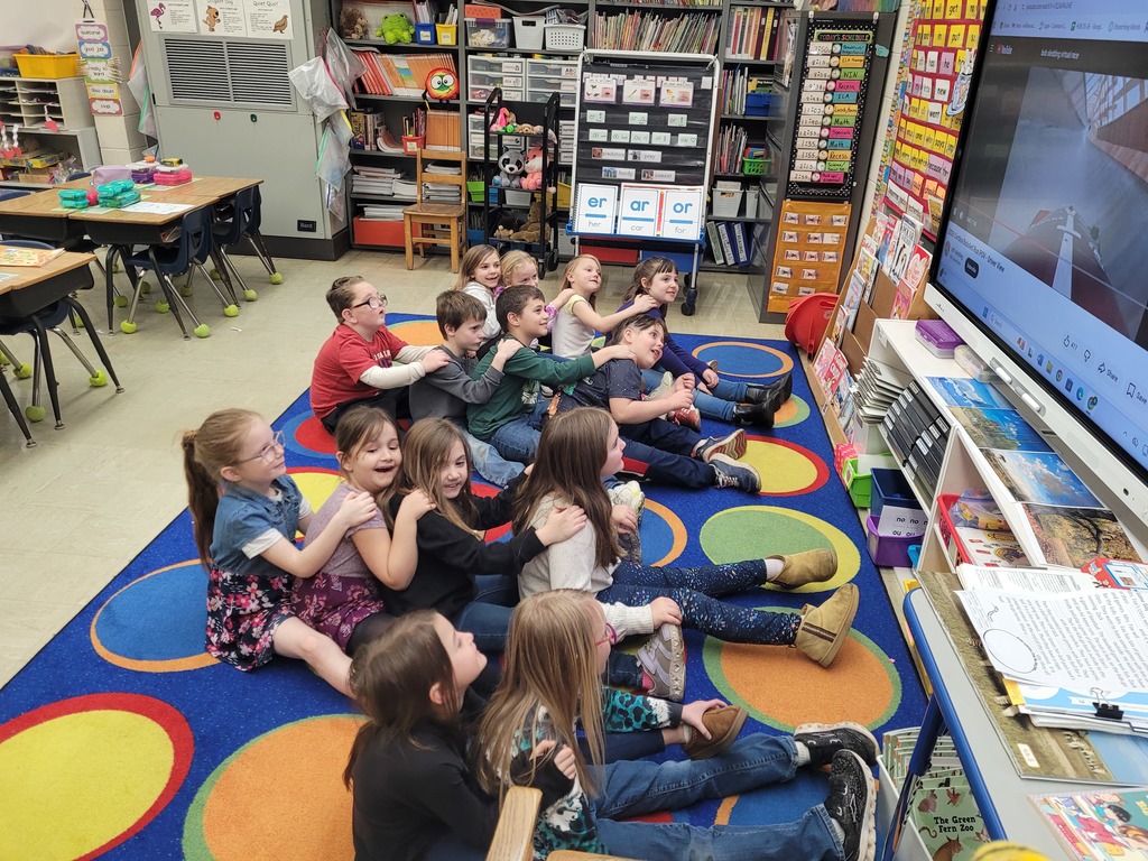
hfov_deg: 67.3
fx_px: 862
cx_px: 574
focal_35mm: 26
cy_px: 430
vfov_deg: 53.1
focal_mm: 5.4
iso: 250
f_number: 1.8
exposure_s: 1/60
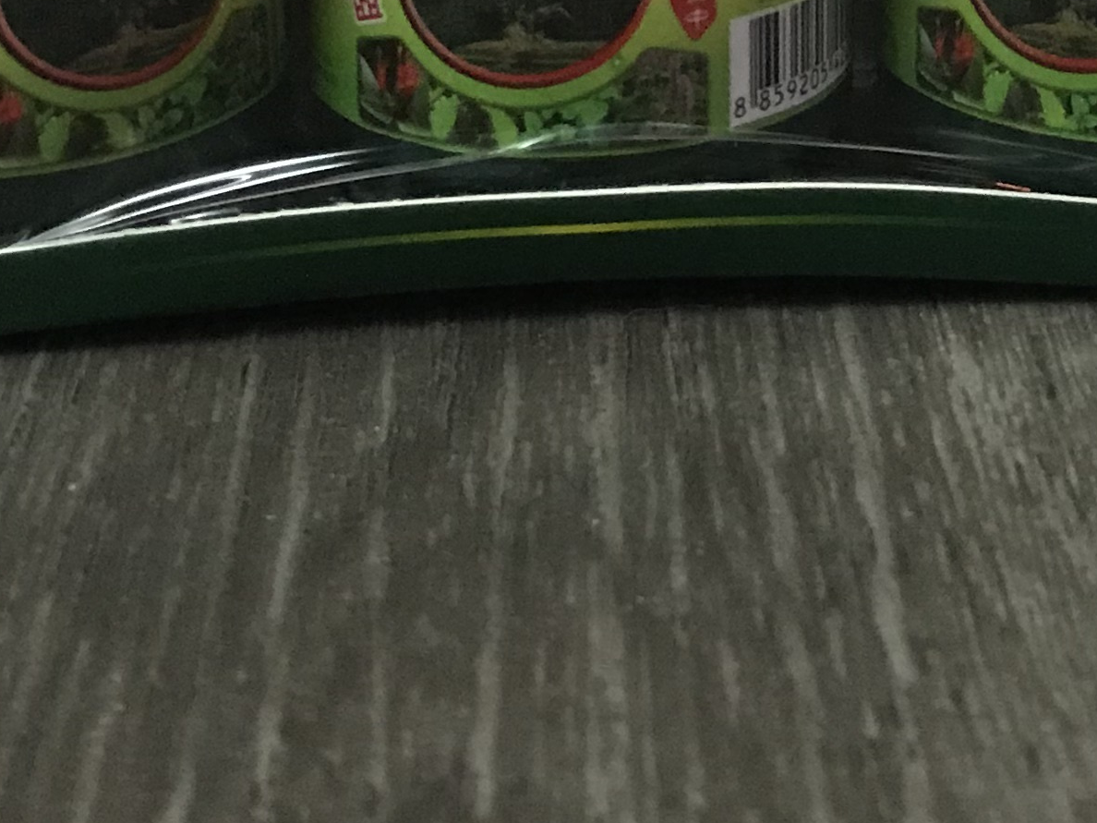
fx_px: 3011
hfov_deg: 20.4
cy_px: -250
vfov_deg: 14.9
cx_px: 888
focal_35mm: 95
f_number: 1.8
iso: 100
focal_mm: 3.99
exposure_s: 1/13
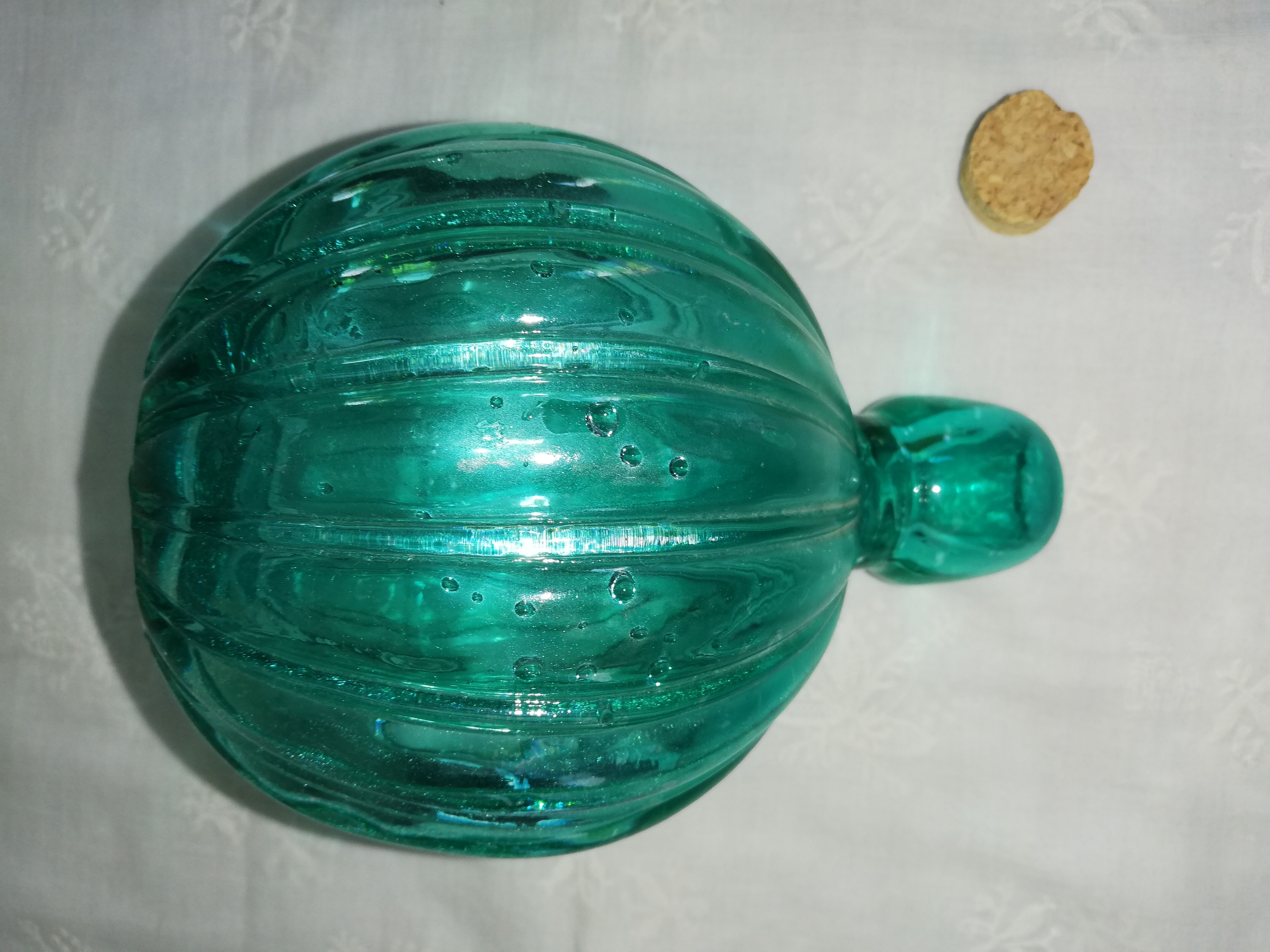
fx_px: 954
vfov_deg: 53.1
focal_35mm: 26
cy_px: 476
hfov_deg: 67.3
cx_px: 635
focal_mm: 3.81
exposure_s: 1/60
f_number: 2.2
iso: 64
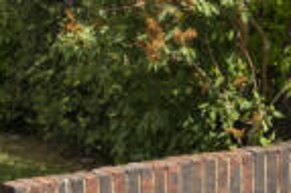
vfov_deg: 8.8
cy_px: -251
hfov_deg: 12.5
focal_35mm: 143
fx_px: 1155
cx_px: -311
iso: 200
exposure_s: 1/400
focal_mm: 20
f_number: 8
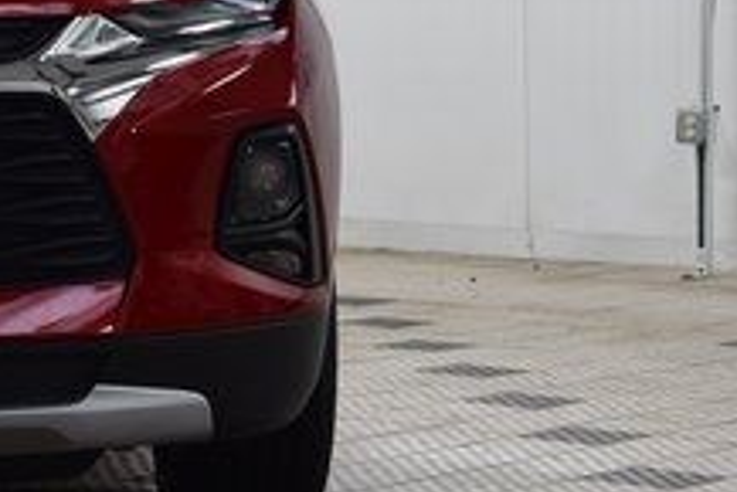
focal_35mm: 177
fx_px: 3626
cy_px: -5
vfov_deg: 7.7
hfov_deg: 11.3
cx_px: -231
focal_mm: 40
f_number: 6.3
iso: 400
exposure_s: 1/20
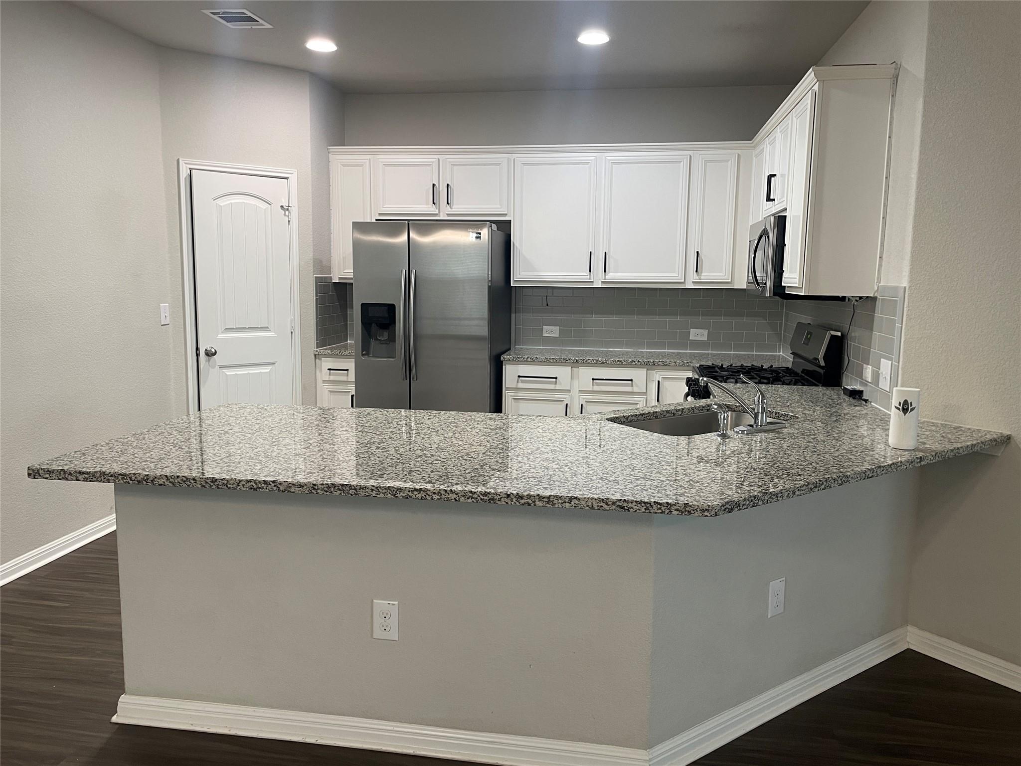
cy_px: 383
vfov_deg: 53.1
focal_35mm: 26
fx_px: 767
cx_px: 510
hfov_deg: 67.3
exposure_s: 1/60
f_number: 1.6
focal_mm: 4.2
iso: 100
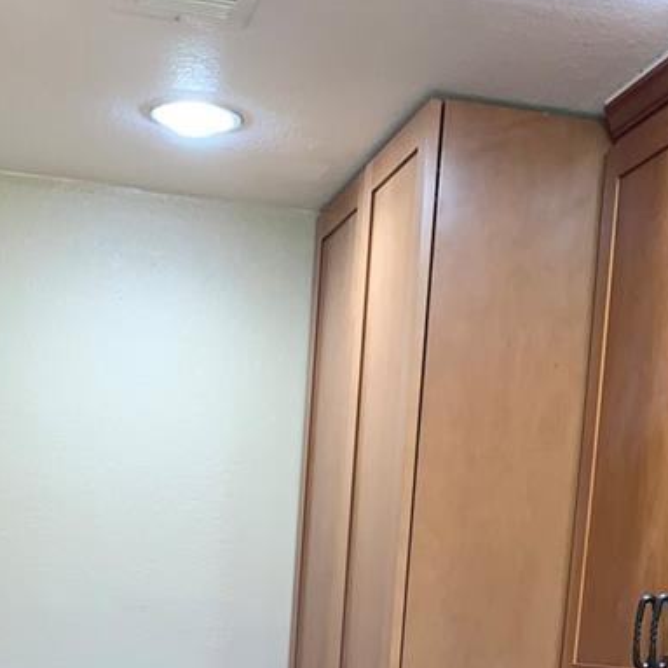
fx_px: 1572
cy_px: 961
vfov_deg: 20.9
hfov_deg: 24.0
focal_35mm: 72
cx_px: 321
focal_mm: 4.25
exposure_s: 1/17
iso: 32
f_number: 1.8
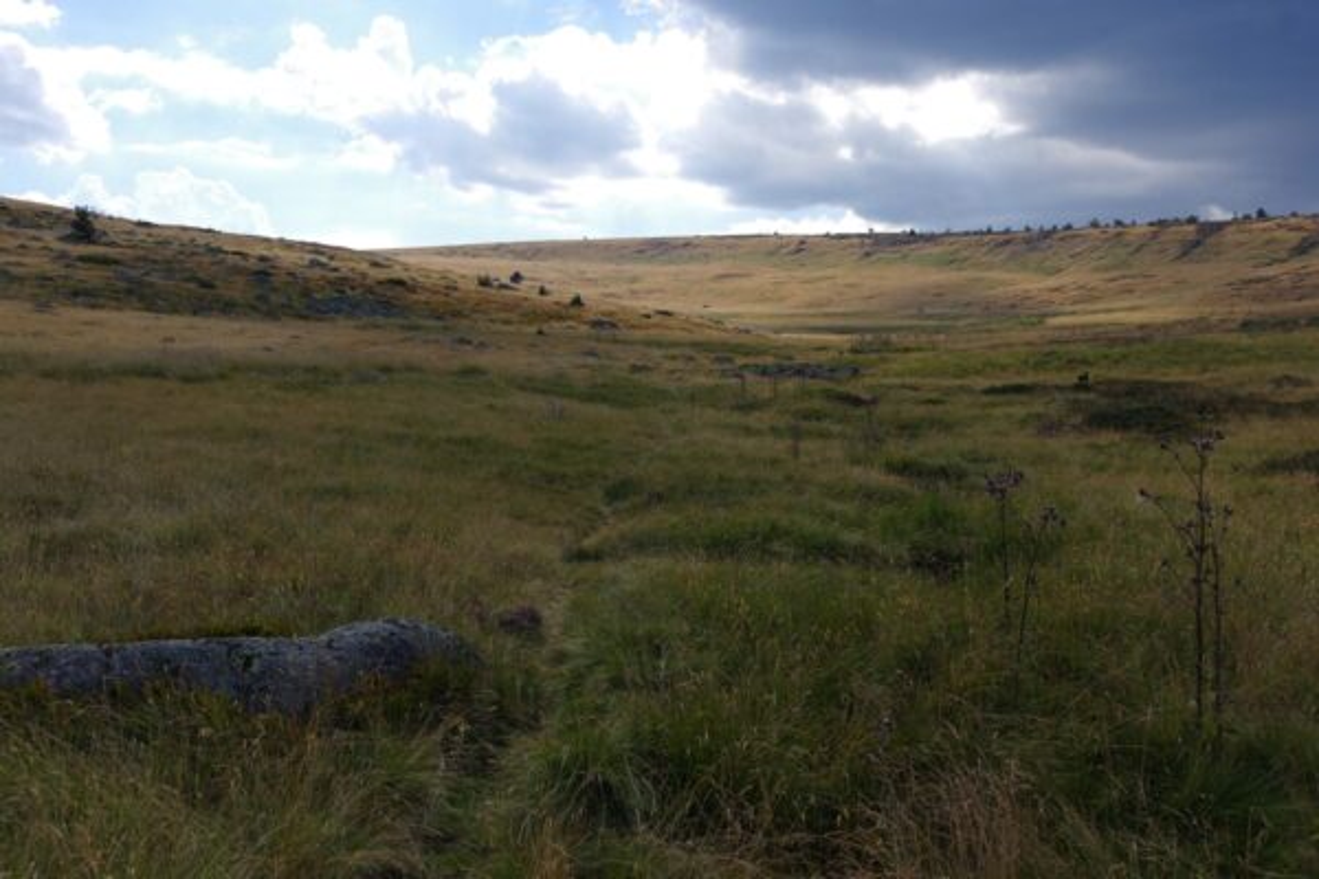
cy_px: 440
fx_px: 1429
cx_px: 660
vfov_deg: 34.2
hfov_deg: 49.6
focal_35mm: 39
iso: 320
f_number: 8
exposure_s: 1/800
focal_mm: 26
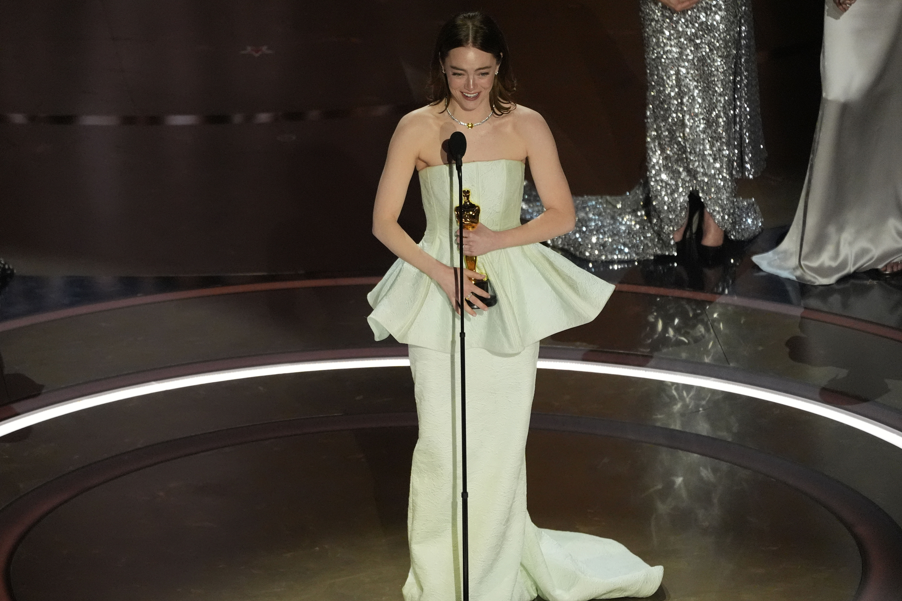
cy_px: 311
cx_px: 410
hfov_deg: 4.9
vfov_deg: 3.3
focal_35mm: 421
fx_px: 10546
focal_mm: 385
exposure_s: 1/640
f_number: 5.6
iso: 6400
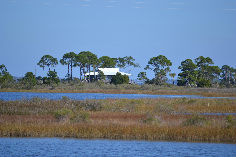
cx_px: 115
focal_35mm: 331
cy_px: 84
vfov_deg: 4.2
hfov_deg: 6.2
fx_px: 2170
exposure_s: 1/500
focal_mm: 200
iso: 100
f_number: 5.6
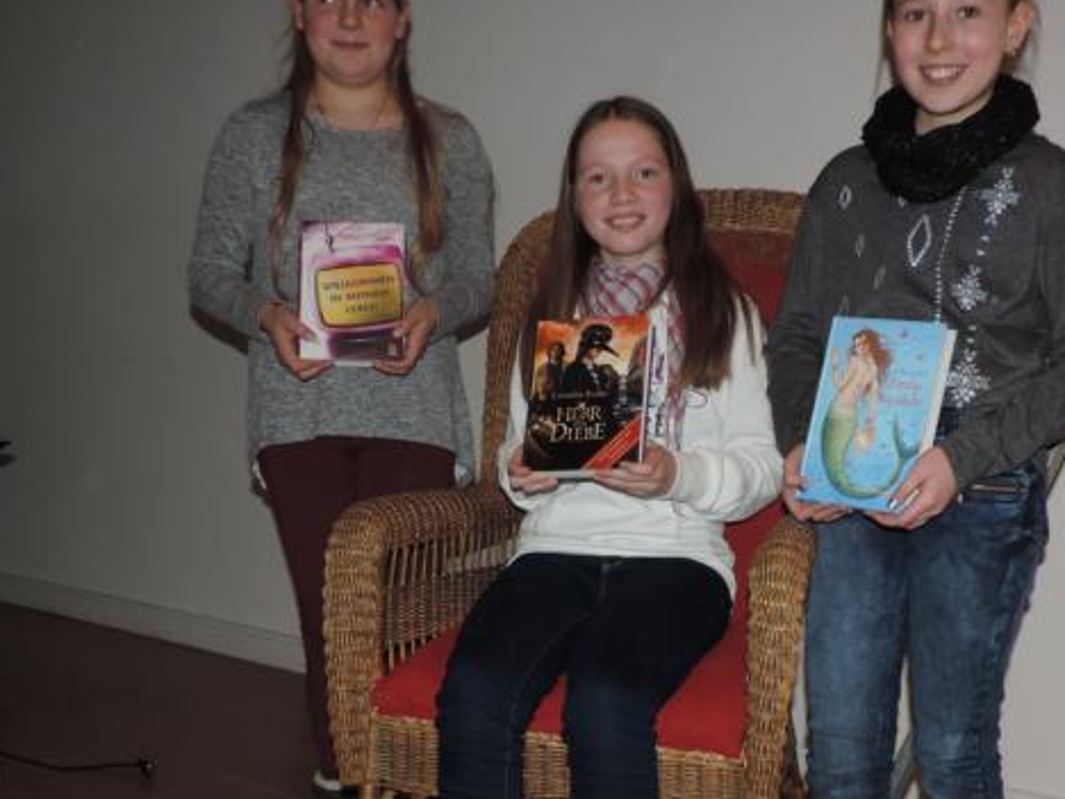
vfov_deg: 34.7
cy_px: 558
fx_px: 1261
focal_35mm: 41
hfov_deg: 45.7
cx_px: 594
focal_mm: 4.3
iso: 200
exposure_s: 1/30
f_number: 3
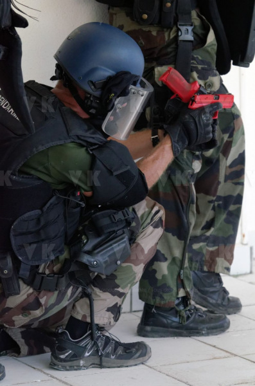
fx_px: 2243
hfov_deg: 6.5
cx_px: 128
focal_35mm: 210
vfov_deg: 9.8
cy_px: 193
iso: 2000
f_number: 5
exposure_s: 1/500
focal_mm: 140
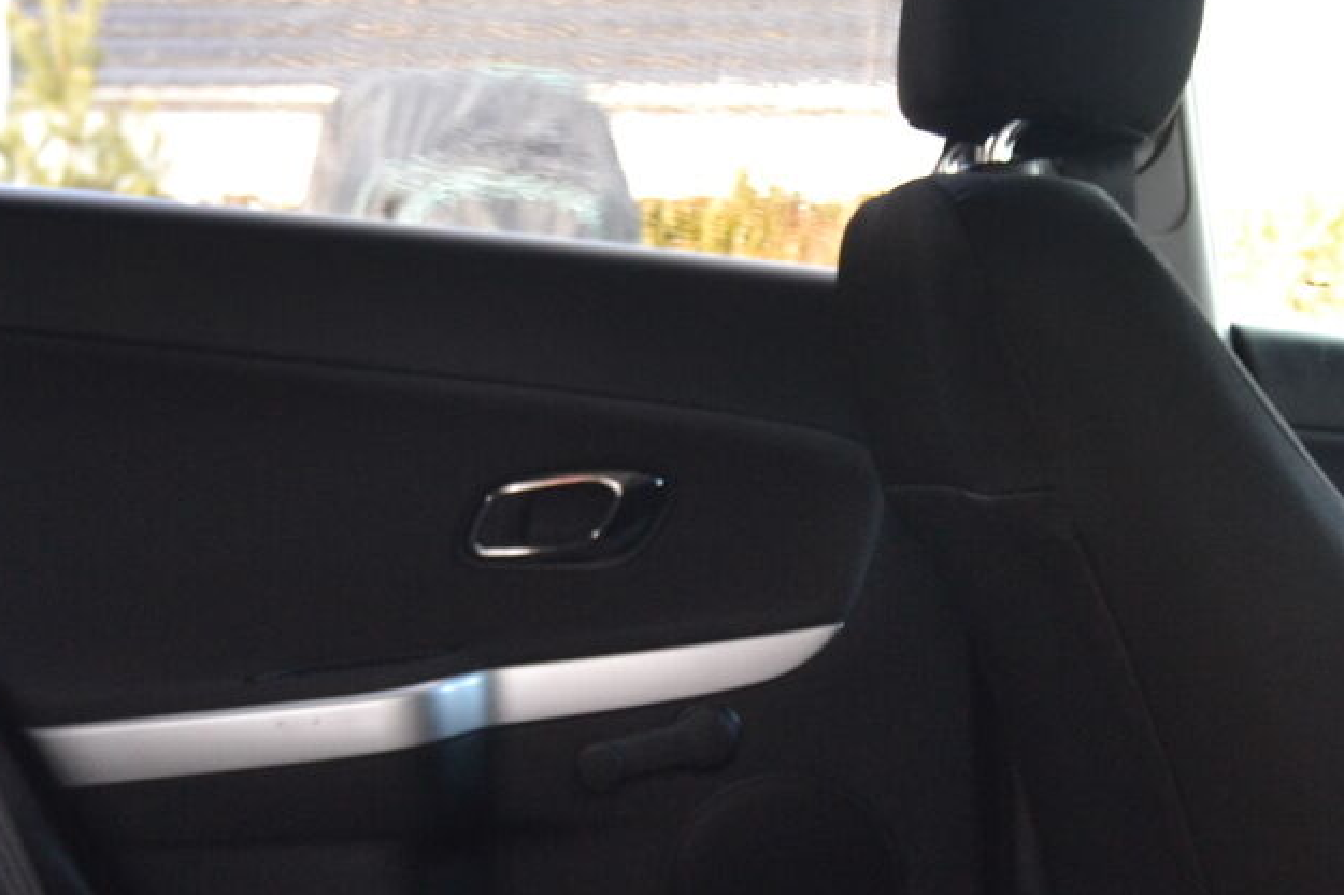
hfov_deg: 24.4
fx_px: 3097
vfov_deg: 16.1
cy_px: 914
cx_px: 523
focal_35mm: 83
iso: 450
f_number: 3.5
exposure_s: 1/60
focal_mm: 18
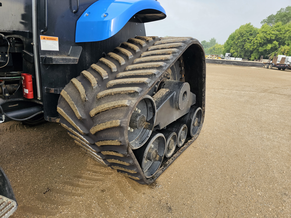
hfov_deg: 73.9
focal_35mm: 23
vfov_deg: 58.9
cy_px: 109
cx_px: 146
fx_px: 193
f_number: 1.7
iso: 20
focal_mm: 6.3
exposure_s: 1/367
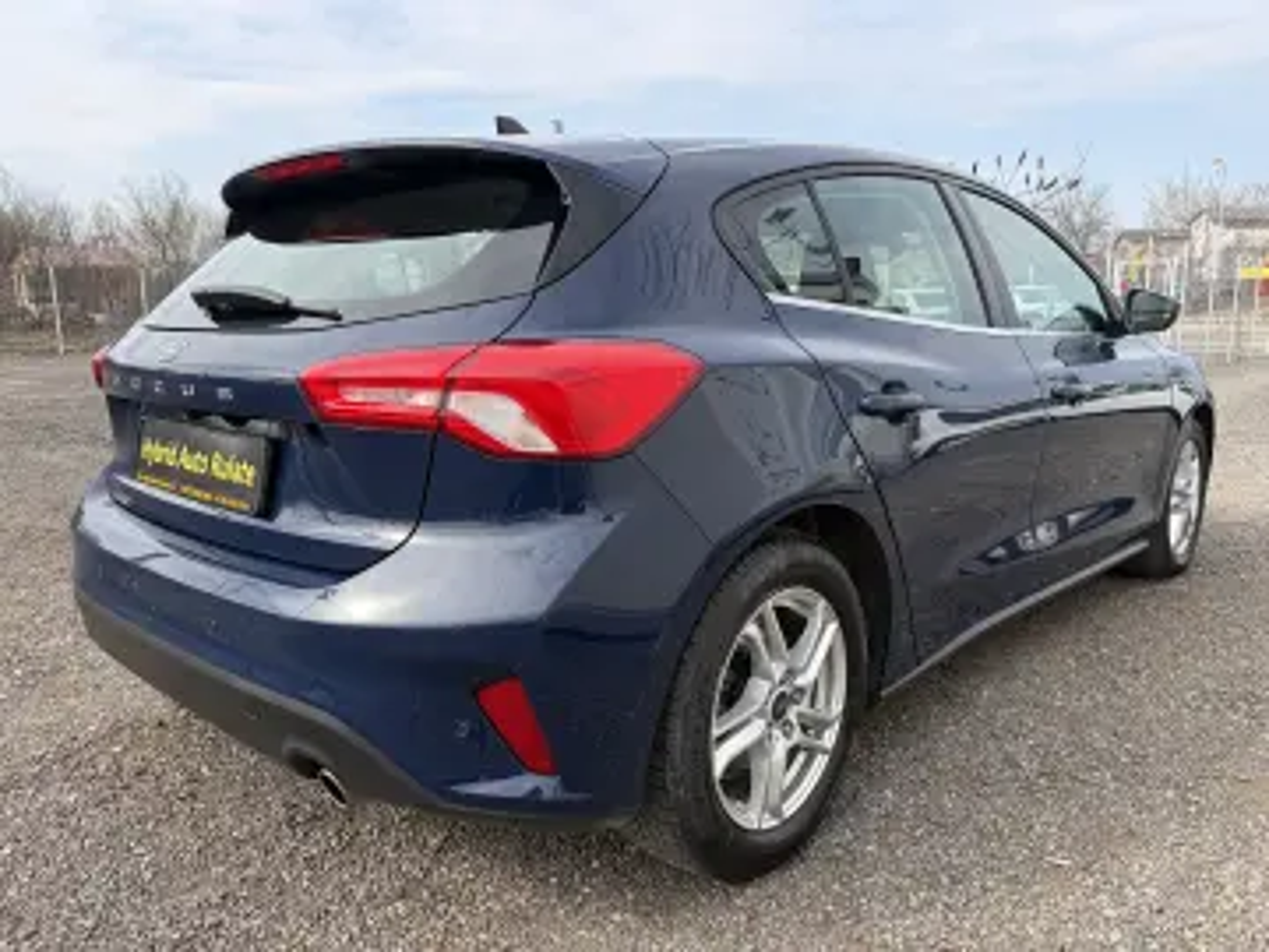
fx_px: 953
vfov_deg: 53.1
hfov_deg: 67.3
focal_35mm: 26
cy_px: 476
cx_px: 634
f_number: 1.6
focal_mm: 5.96
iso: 50
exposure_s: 1/1001
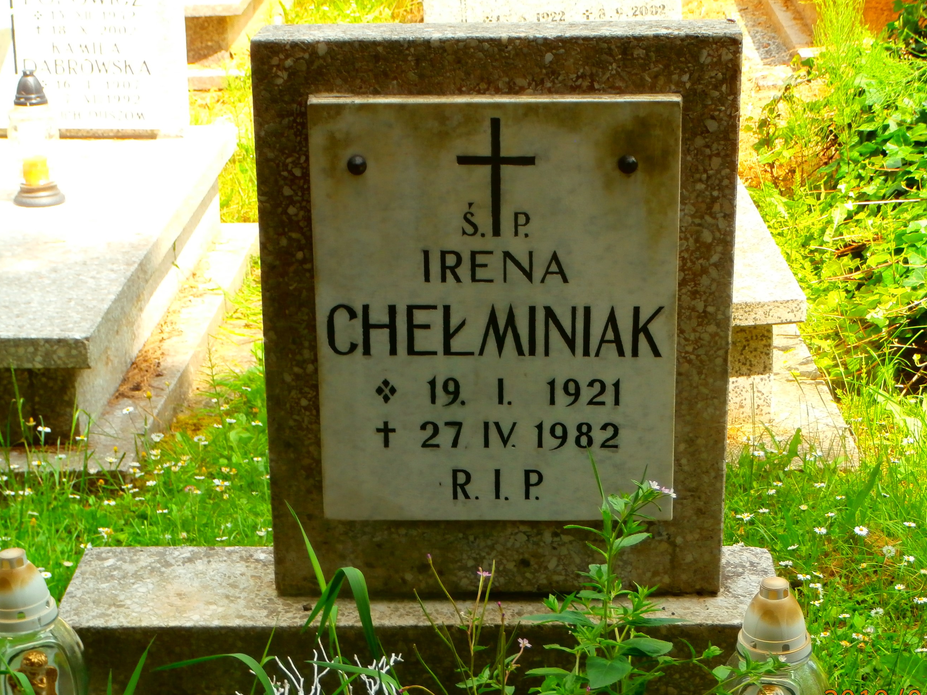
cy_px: 386
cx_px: 518
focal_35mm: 78
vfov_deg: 18.9
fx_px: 2089
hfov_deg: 25.0
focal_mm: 12.1
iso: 100
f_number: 4.7
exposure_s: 1/125
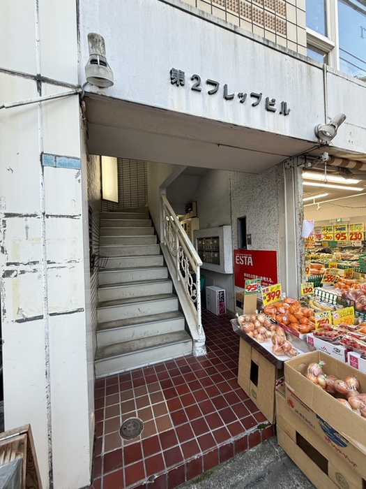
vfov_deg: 102.1
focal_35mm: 14
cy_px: 244
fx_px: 197
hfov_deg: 85.7
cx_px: 183
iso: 125
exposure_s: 1/100
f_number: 2.2
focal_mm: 2.22
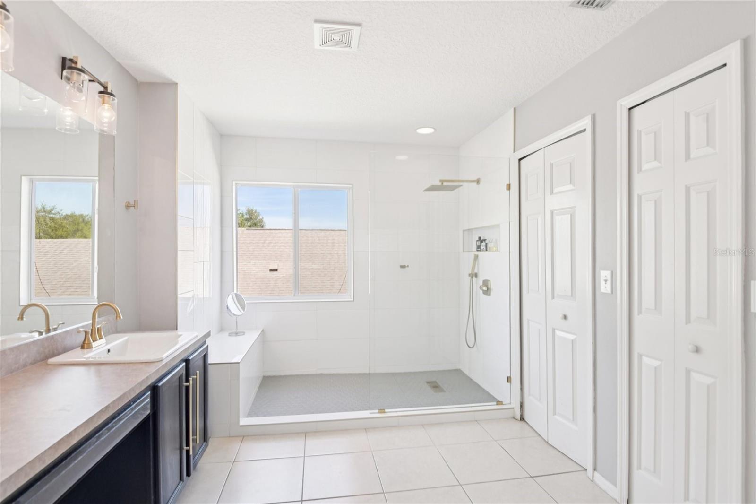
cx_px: 378
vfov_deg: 73.7
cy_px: 252
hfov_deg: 96.7
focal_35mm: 16
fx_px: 336
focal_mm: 16
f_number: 8
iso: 400
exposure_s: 1/125
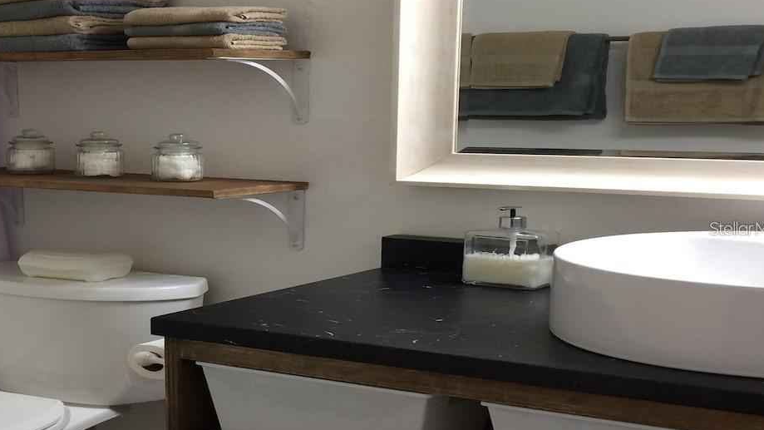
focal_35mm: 55
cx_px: 123
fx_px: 1114
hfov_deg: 36.2
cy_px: 228
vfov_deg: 21.8
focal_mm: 4.15
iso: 64
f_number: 2.2
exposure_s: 1/30
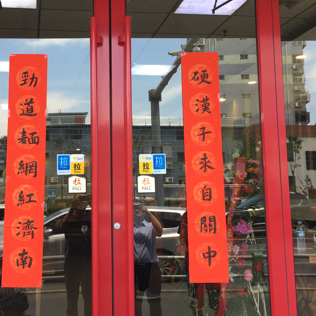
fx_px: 527
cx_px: 106
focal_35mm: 51
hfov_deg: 33.1
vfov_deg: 33.3
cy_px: 124
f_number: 2.2
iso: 25
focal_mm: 4.15
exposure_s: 1/100
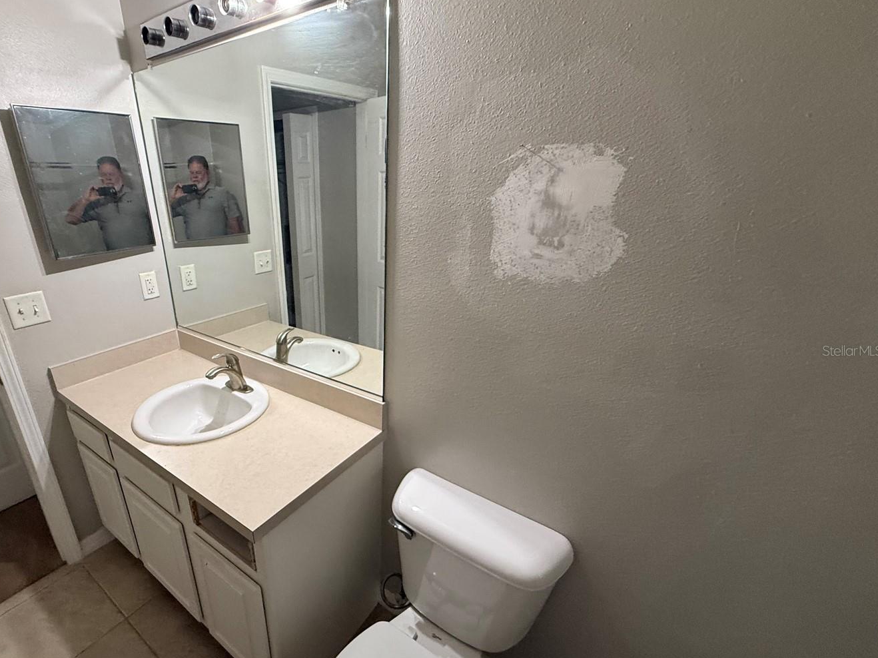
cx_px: 352
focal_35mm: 17
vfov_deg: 74.6
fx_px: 431
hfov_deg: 89.9
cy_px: 350
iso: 320
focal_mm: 2.22
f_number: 2.2
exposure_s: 1/60
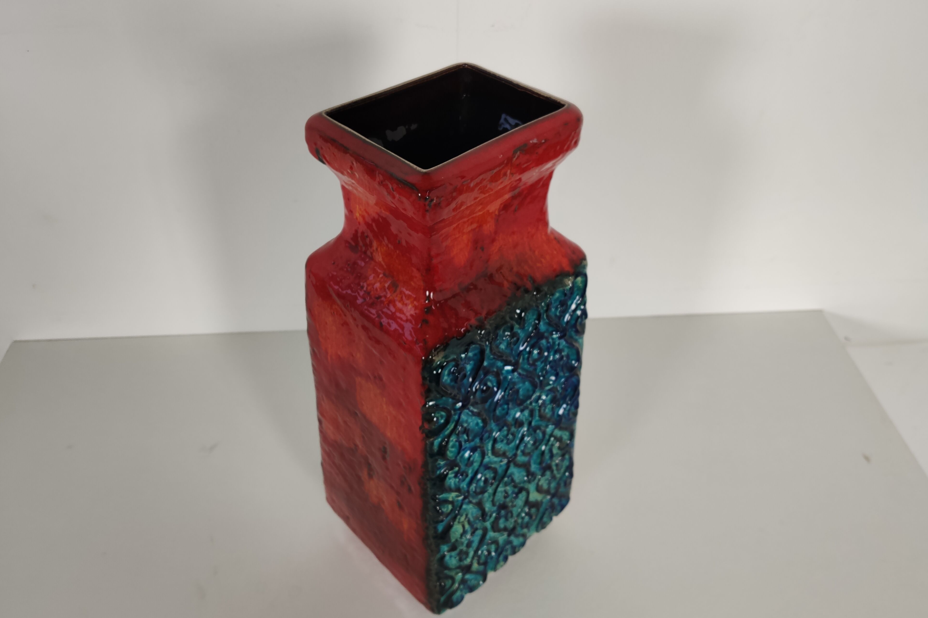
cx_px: 467
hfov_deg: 65.5
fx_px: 722
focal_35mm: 28
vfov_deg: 46.4
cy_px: 318
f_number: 1.75
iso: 164
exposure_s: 1/100
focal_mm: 4.75
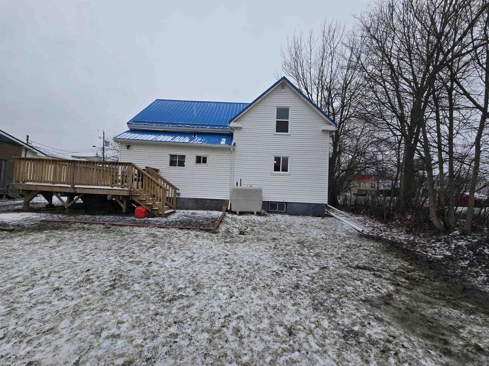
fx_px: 184
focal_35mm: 13
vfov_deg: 89.9
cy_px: 183
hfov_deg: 106.2
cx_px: 244
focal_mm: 2.2
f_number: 2.2
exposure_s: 1/539
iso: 50
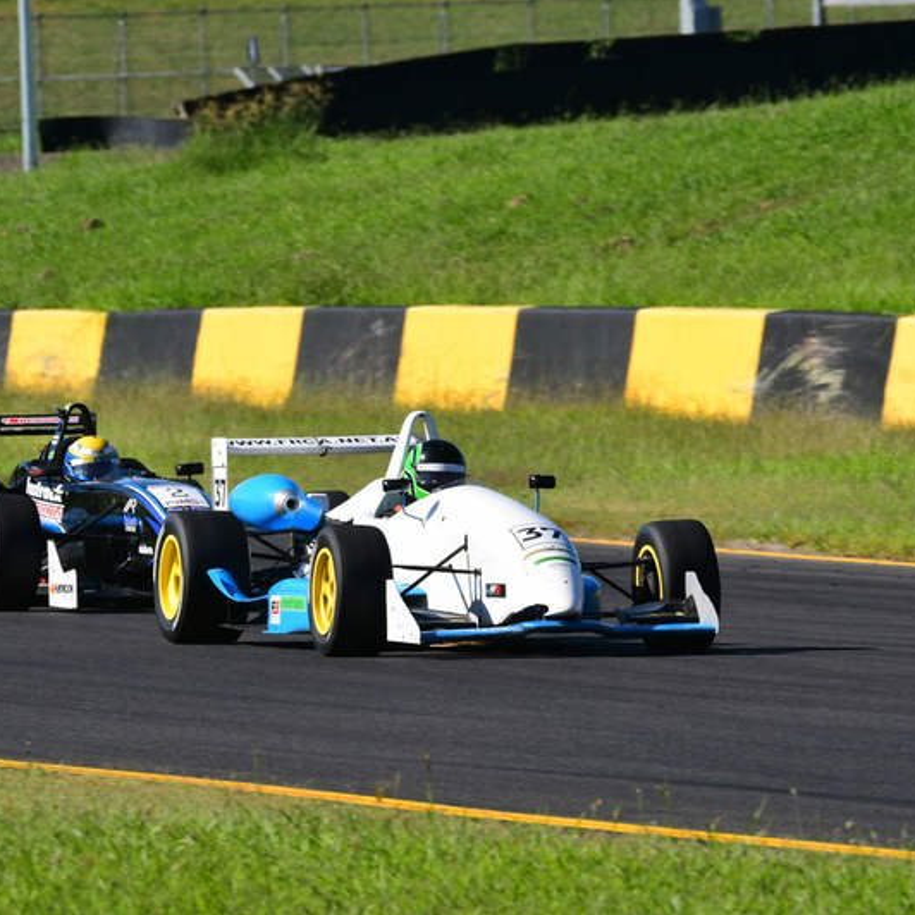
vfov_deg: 2.5
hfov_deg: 2.5
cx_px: 458
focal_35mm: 691
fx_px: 20665
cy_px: 458
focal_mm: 360
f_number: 13
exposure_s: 1/640
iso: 500
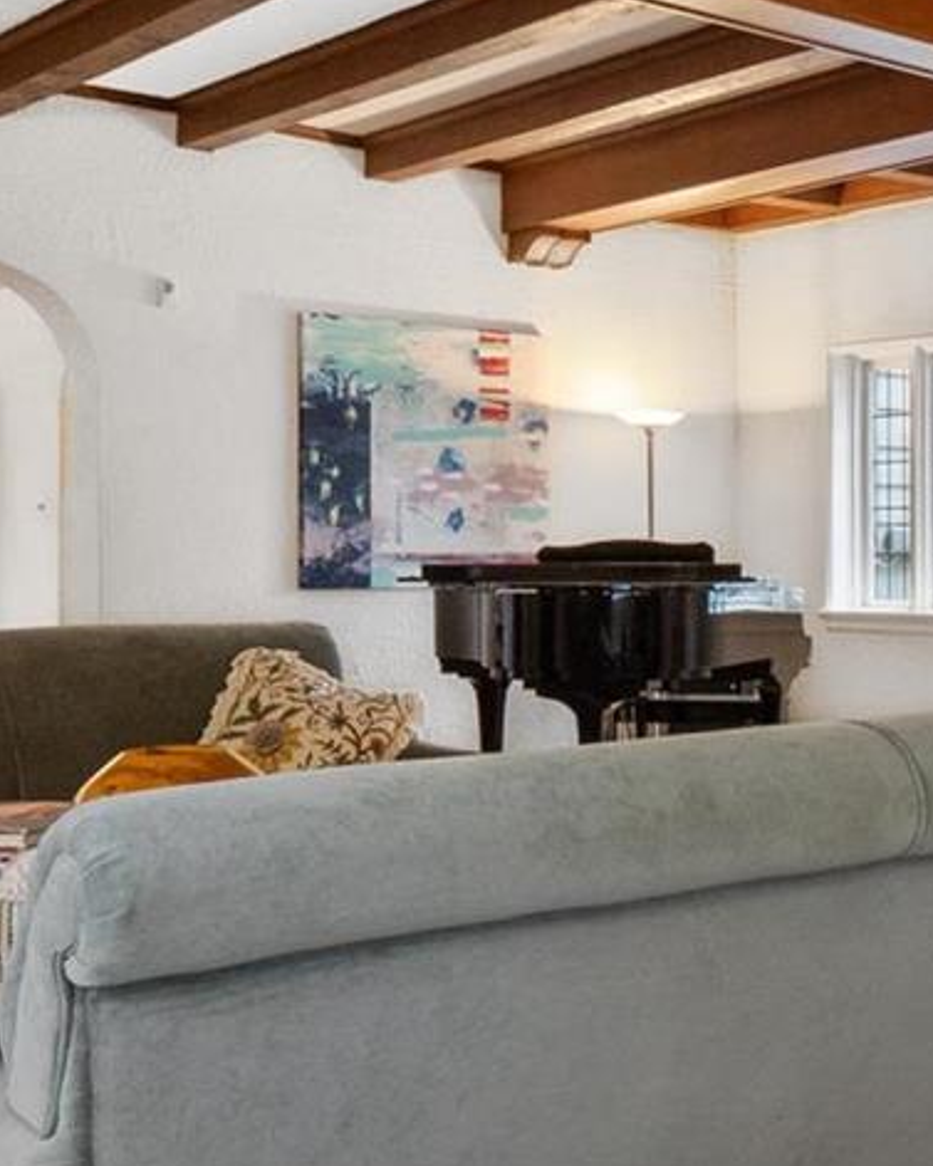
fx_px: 1760
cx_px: 1067
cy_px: 619
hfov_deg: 26.9
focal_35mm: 51
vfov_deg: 36.6
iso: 400
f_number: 10
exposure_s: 1/2.5
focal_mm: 8
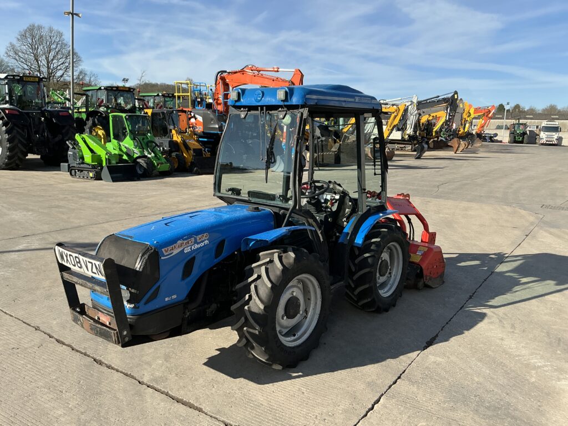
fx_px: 459
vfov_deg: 49.7
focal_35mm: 28
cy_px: 213
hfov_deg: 63.4
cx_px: 284
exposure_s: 1/1342
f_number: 1.8
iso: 25
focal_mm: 3
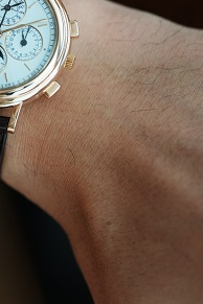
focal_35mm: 253
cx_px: -6
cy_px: 39
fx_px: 2140
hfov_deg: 5.4
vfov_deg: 8.1
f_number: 2.8
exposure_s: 1/250
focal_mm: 105
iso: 640
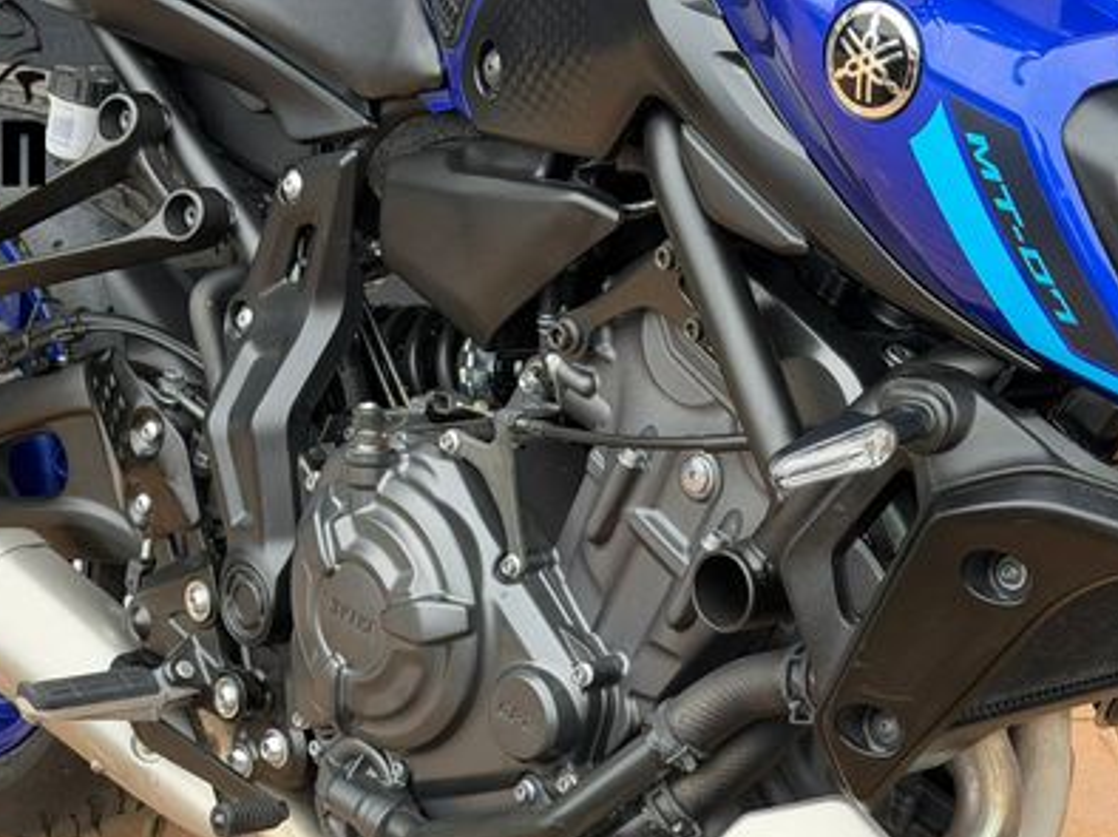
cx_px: 590
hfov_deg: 25.0
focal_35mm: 78
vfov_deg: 18.7
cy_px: 678
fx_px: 2518
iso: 80
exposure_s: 1/279
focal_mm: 6.76
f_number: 1.78
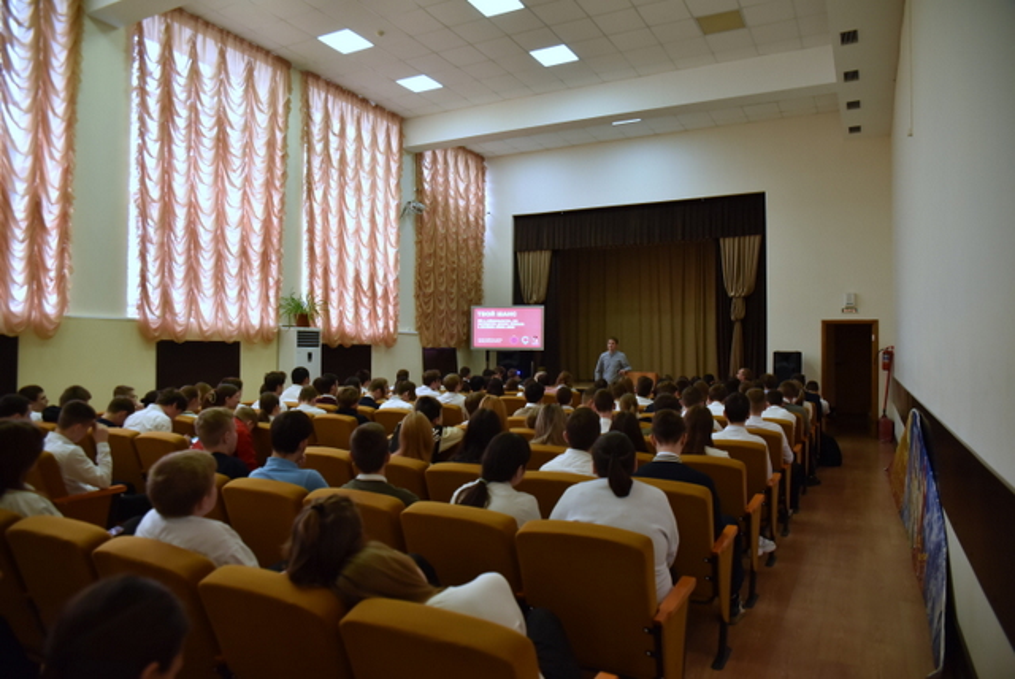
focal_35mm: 24
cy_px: 340
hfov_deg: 73.7
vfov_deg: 53.2
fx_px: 677
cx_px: 508
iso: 1250
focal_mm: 24
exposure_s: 1/125
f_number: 3.2
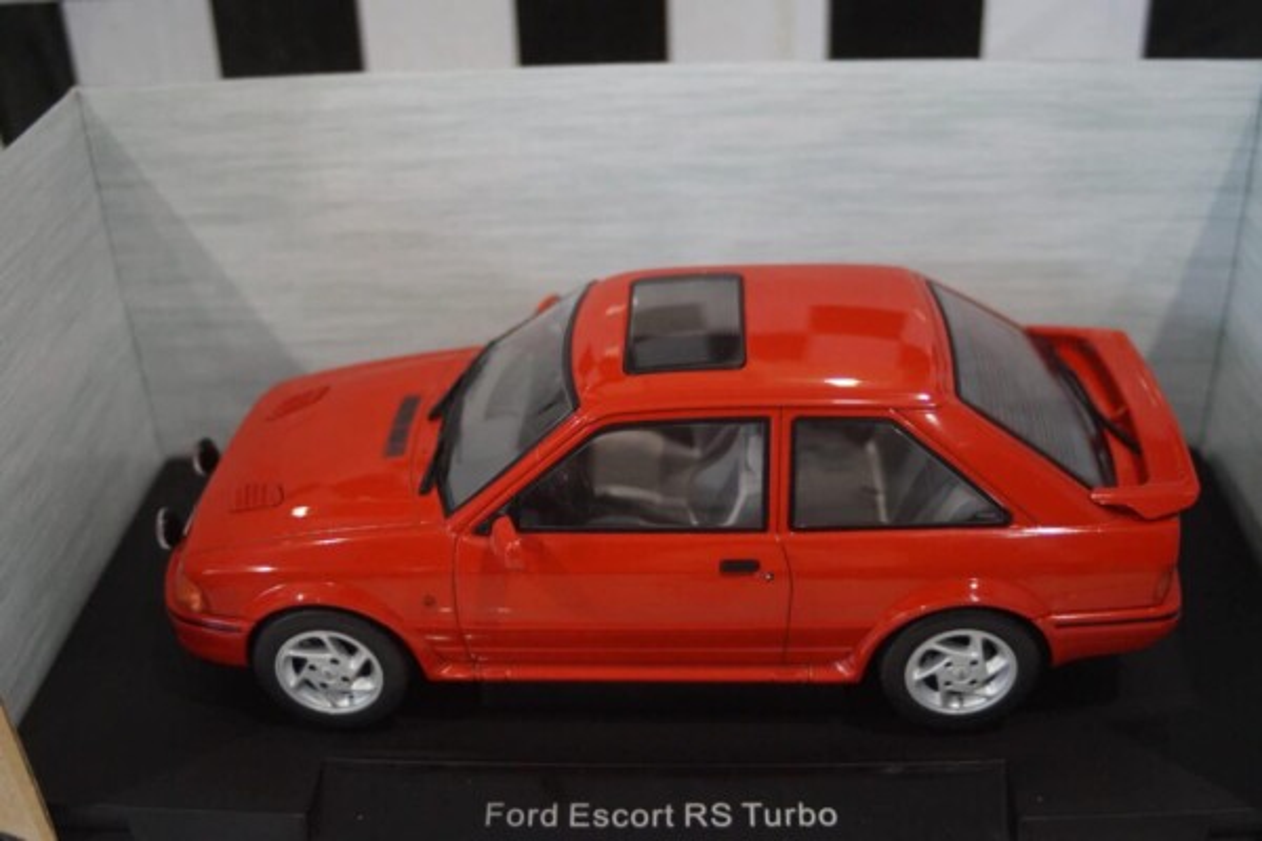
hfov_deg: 46.4
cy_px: 420
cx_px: 631
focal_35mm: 42
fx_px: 1472
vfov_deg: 31.9
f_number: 3.5
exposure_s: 1/160
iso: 2500
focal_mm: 28
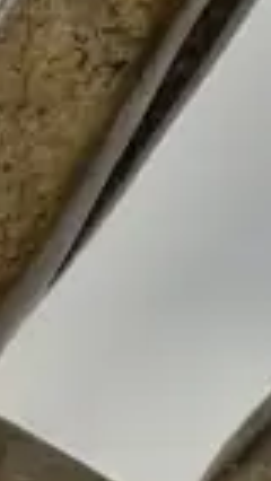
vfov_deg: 11.4
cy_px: 403
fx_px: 2399
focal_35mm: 188
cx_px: 644
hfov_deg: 6.2
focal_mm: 6.86
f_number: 1.78
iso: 125
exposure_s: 1/50
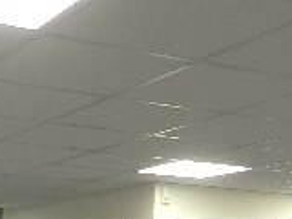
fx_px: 776
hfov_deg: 21.1
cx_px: 77
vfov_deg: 15.0
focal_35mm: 92
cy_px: 319
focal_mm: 4
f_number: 3.4
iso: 160
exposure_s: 1/30
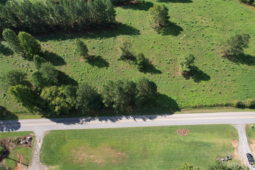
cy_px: 85
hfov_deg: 78.6
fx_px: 156
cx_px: 128
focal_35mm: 22
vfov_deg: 57.2
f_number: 2.8
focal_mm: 8.38
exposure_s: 1/725
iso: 100
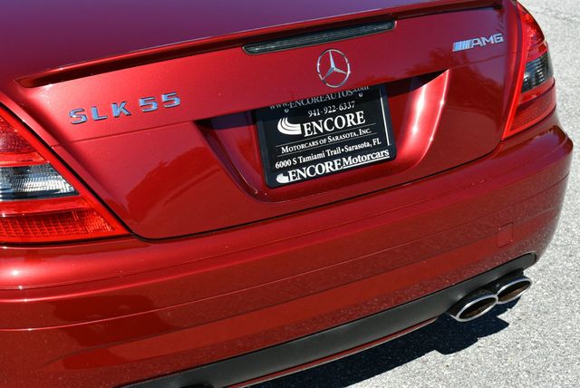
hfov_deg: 26.6
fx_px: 1226
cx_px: 290
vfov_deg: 18.0
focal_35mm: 76
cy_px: 194
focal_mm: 38
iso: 100
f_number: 8
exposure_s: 1/250
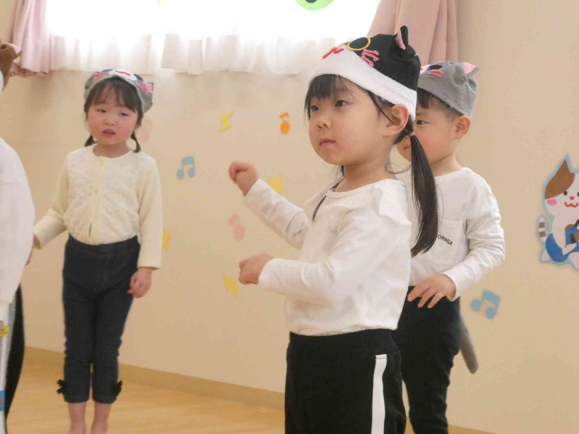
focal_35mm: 90
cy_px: 217
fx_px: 1505
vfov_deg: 16.4
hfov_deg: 21.8
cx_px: 290
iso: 800
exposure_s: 1/125
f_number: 4.9
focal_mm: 16.1
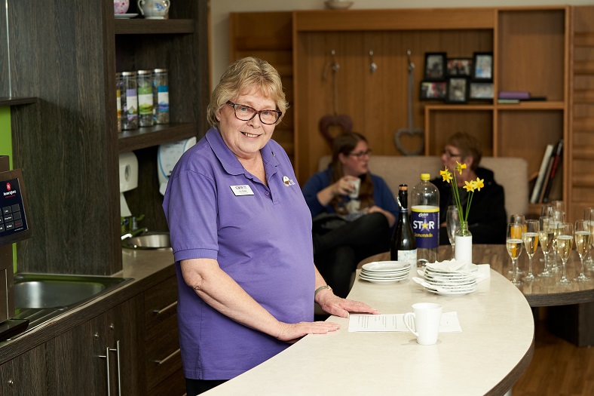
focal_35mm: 75
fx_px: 1237
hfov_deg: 27.0
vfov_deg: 18.2
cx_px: 297
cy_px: 198
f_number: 2.5
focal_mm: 50
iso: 640
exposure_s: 1/200
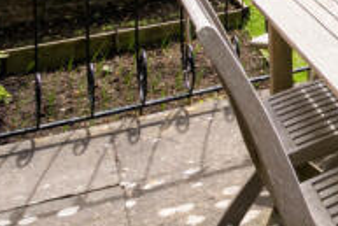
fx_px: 799
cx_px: 750
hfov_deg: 15.9
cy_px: -213
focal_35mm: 85
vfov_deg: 13.9
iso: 400
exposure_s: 1/320
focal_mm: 16
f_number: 11
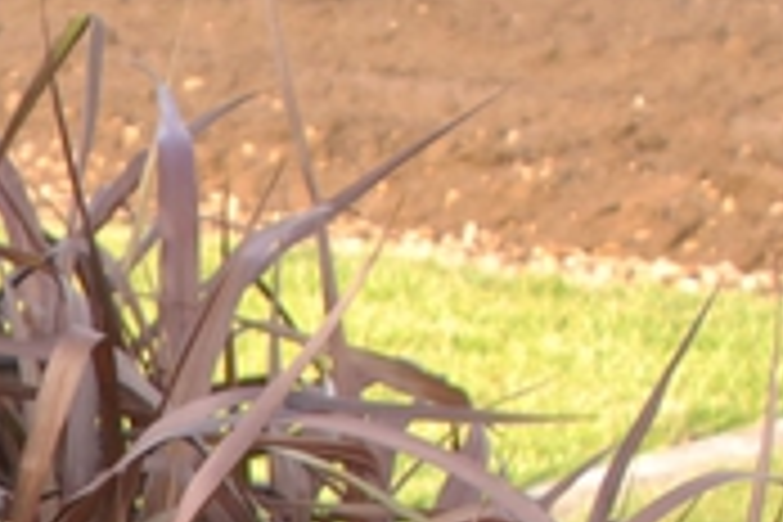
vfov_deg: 5.4
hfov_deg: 7.9
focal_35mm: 247
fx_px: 5372
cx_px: -950
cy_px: 1213
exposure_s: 1/125
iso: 400
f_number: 5.6
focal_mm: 28
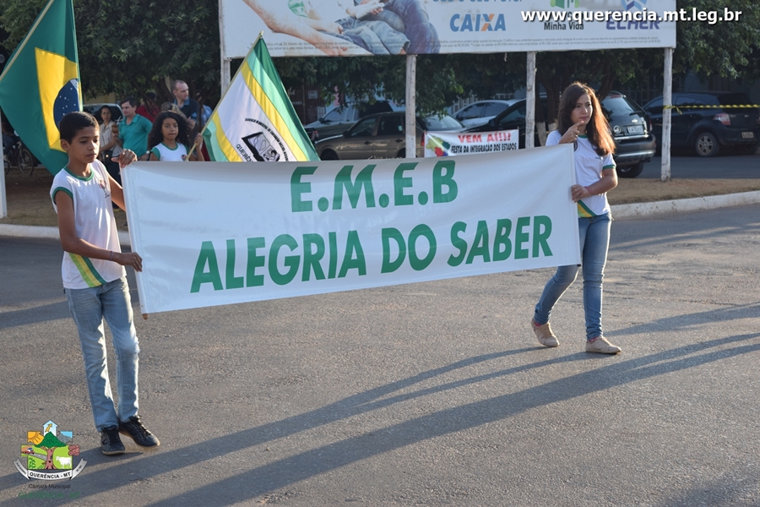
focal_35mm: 82
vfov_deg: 16.6
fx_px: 1742
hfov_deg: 24.6
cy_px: 254
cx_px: 380
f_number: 5.6
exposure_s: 1/200
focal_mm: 55
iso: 100
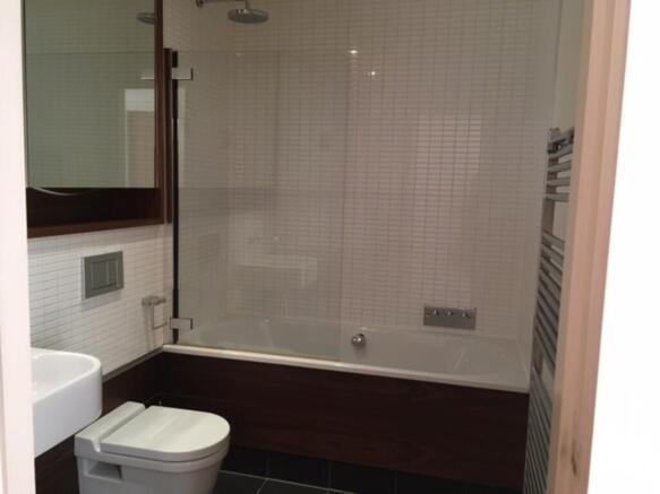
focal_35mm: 29
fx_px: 553
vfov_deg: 48.2
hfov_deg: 61.7
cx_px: 330
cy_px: 247
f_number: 2.2
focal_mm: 4.15
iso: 125
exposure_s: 1/33
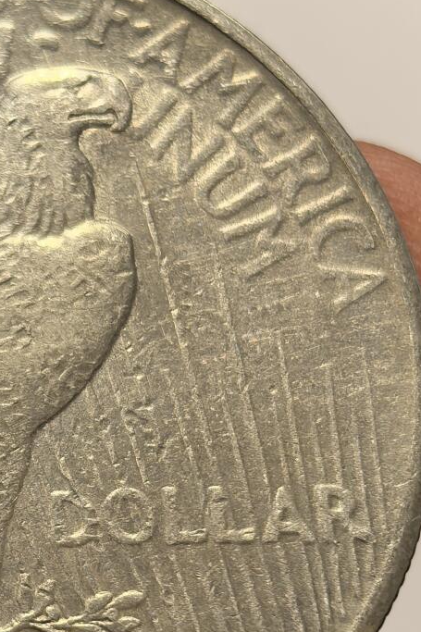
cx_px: -61
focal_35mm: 148
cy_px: 452
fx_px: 2597
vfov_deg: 13.8
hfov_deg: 9.2
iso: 200
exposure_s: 1/100
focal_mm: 6.98
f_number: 2
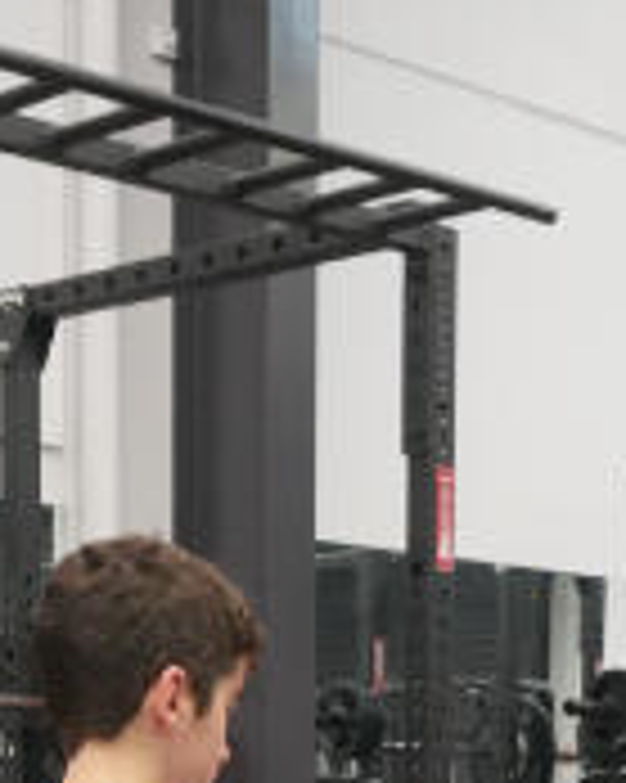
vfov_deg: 17.4
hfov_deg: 15.0
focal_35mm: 102
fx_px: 2364
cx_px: 446
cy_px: 1084
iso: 800
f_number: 4.7
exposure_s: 1/80
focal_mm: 14
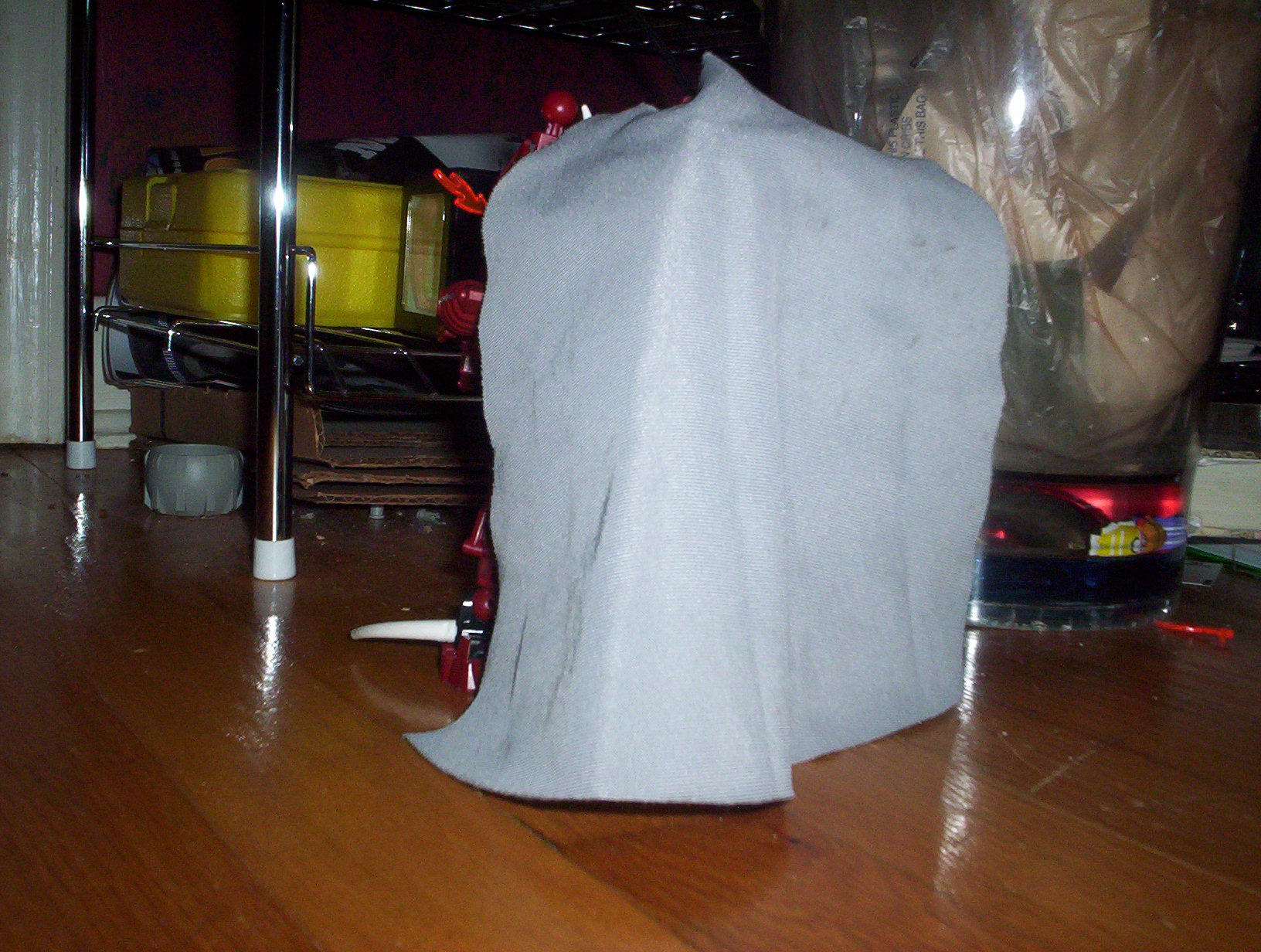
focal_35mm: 38
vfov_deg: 37.9
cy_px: 476
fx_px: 1388
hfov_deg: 48.9
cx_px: 630
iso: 140
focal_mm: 4.99
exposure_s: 1/60
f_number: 4.5
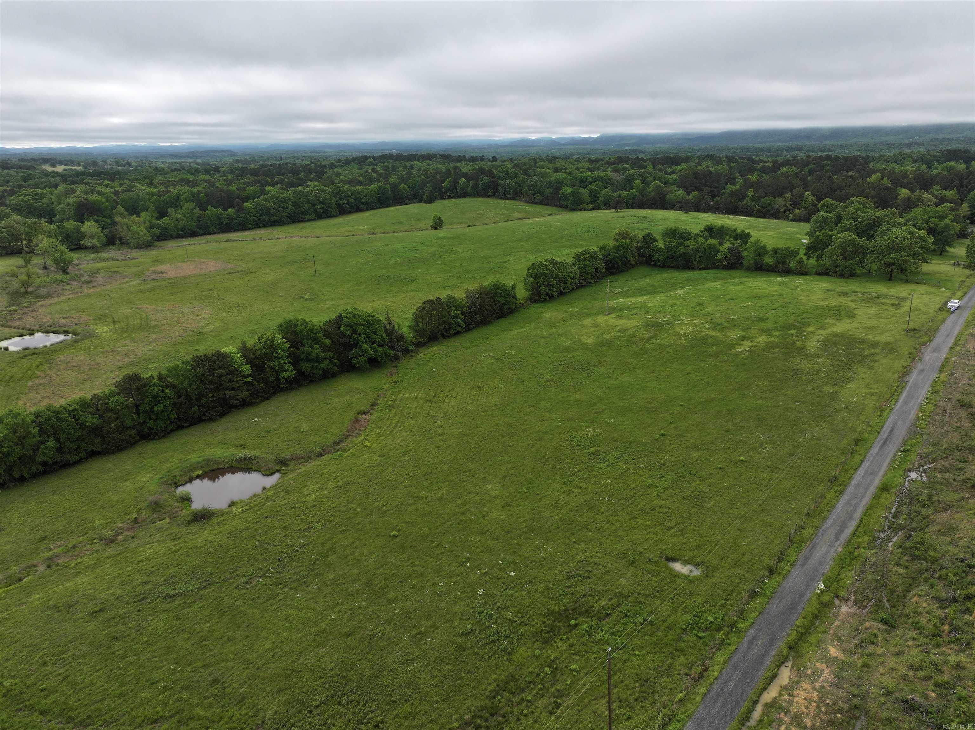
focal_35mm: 24
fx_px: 676
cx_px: 488
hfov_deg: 71.6
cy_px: 365
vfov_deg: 56.8
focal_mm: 12.29
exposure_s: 1/1600
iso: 110
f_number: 2.8
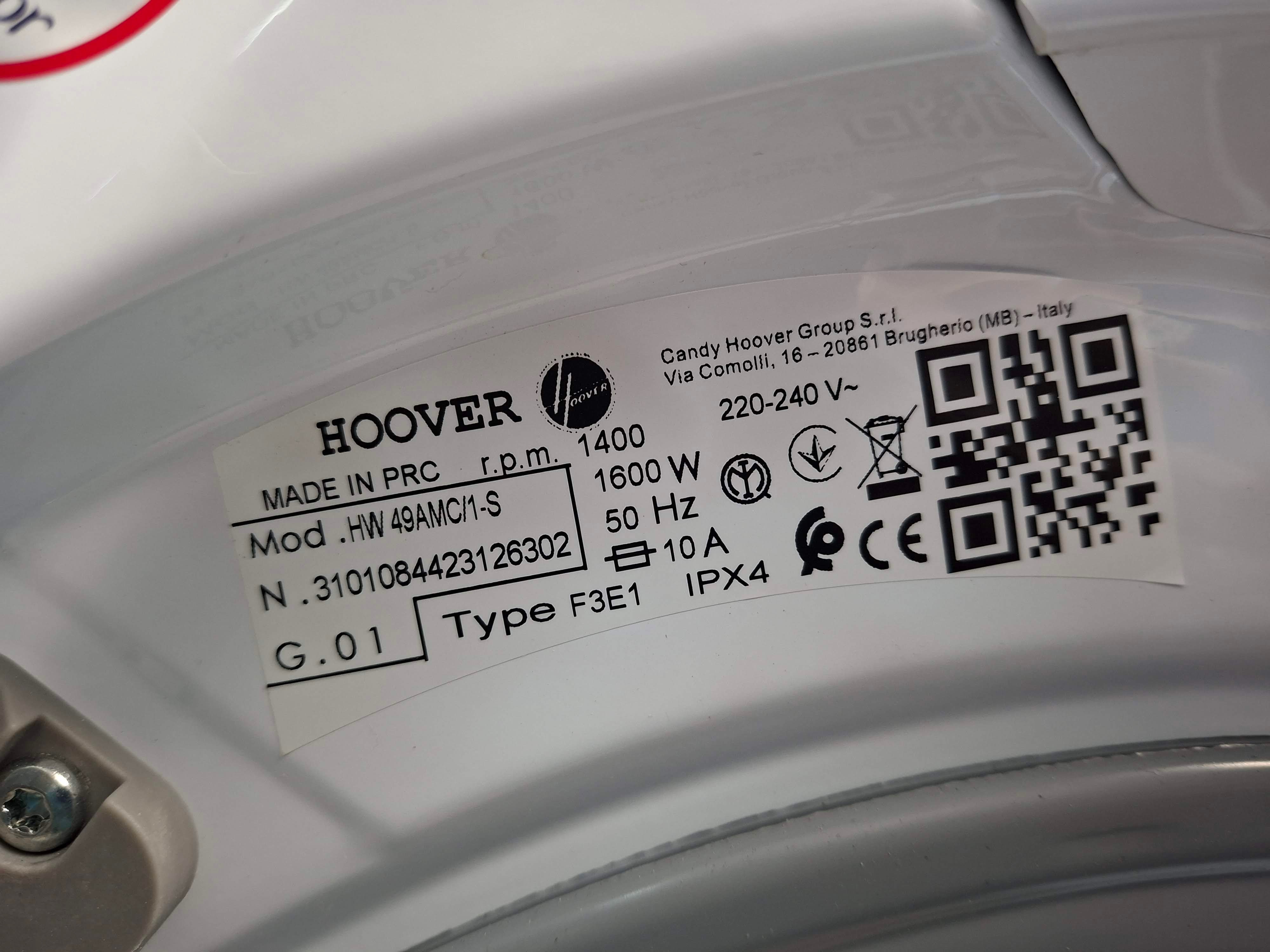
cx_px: 635
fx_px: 844
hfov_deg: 73.9
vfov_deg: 58.9
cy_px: 476
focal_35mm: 23
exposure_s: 1/24
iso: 400
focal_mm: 5.54
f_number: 1.8
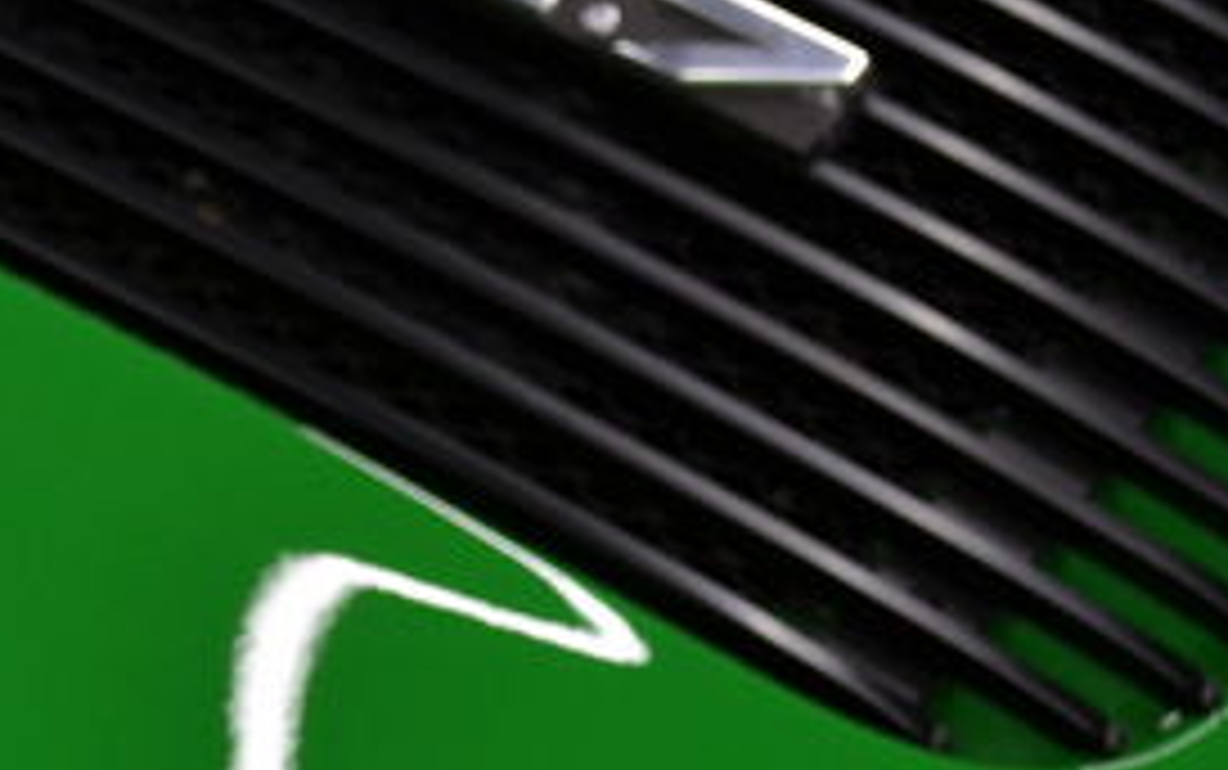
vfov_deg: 8.1
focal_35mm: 163
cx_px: -90
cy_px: 554
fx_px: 5458
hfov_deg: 12.6
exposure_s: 1/100
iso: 400
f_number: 5
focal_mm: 38
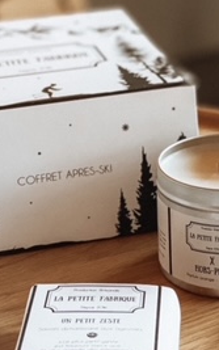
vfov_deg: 15.8
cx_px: 139
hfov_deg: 9.9
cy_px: 93
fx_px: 1260
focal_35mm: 132
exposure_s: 1/120
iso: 250
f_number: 2
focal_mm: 6
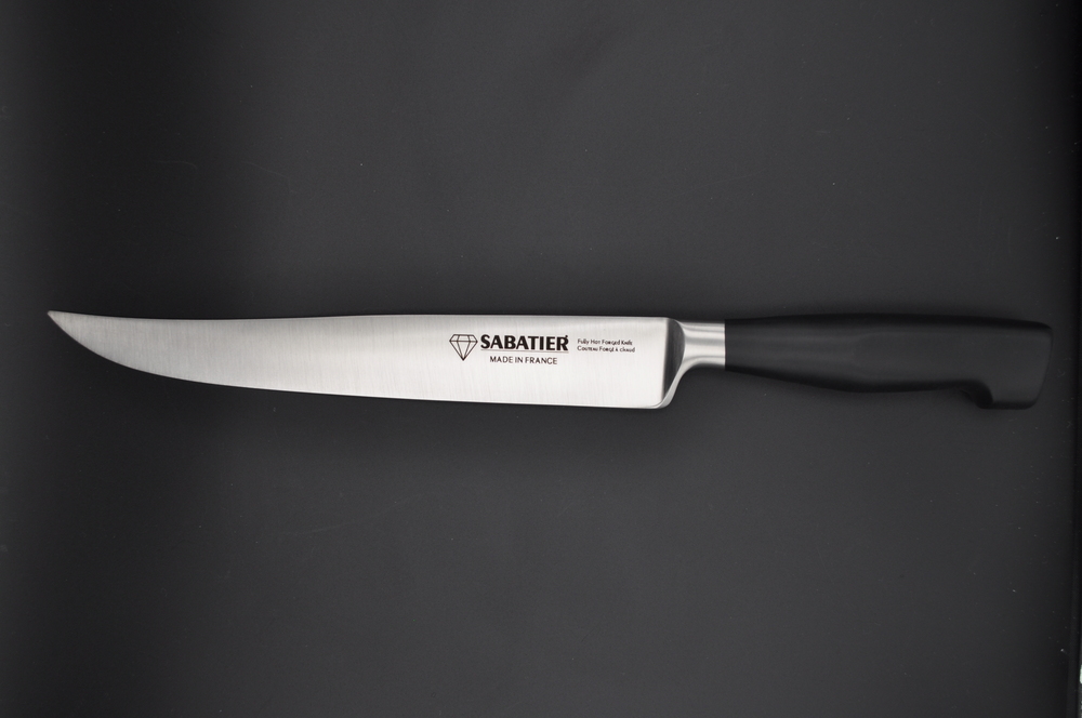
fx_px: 1171
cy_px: 359
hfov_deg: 49.6
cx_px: 541
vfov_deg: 34.1
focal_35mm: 39
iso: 200
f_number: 5.6
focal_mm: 26
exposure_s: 1/125
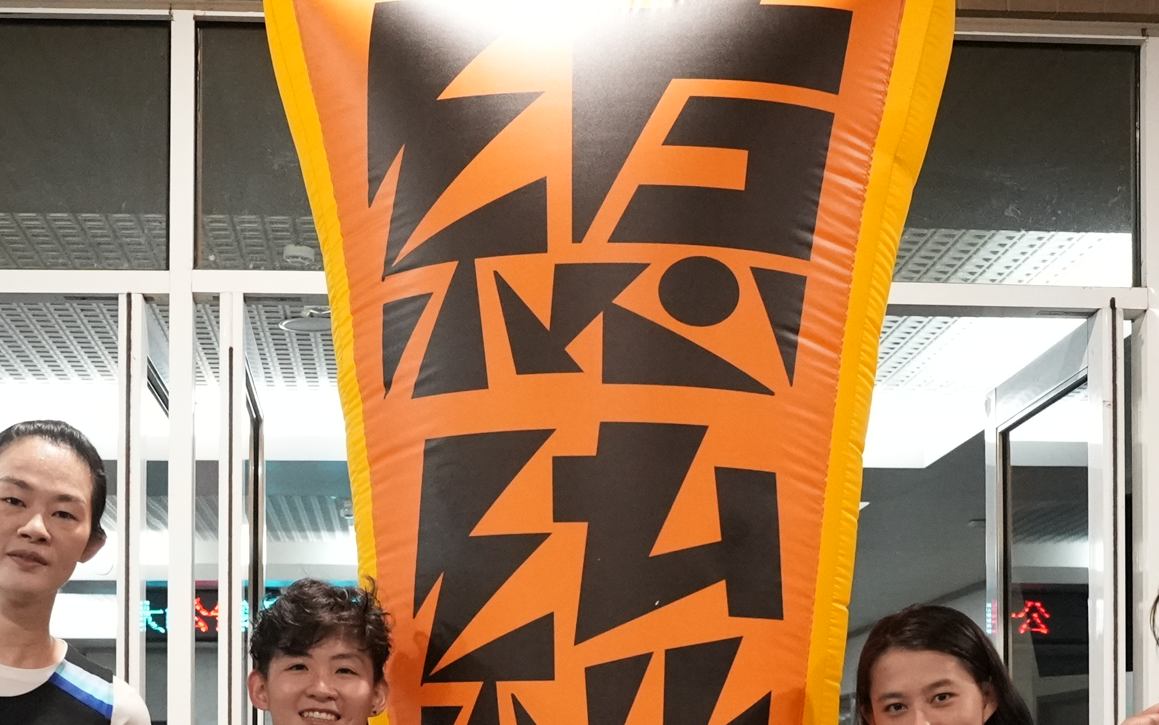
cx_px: 555
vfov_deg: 17.9
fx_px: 2213
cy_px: 805
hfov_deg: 29.3
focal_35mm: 70
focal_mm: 32.5
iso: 12800
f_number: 5
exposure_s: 1/200
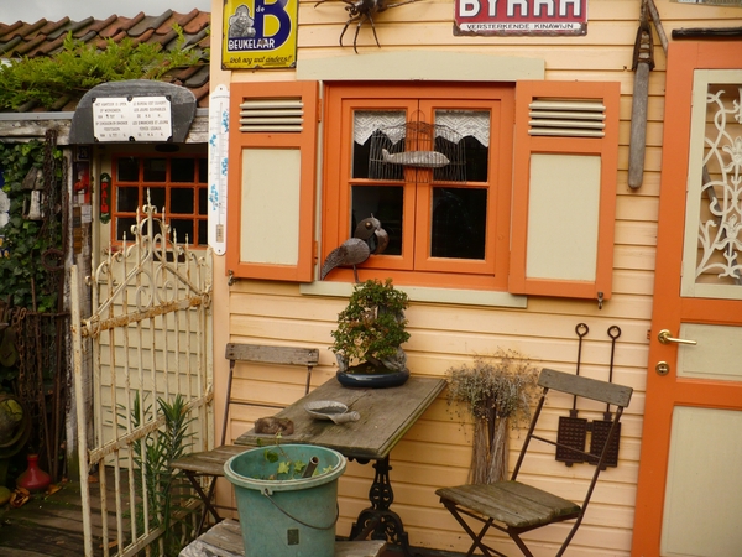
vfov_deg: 38.7
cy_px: 278
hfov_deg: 50.1
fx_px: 793
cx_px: 371
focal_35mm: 37
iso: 100
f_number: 2.8
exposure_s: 1/320
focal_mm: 6.1
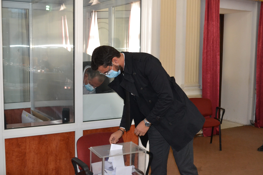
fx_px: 329
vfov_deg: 29.9
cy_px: 90
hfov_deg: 43.6
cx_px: 127
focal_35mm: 45
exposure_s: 1/60
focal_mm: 28
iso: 2000
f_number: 4.5
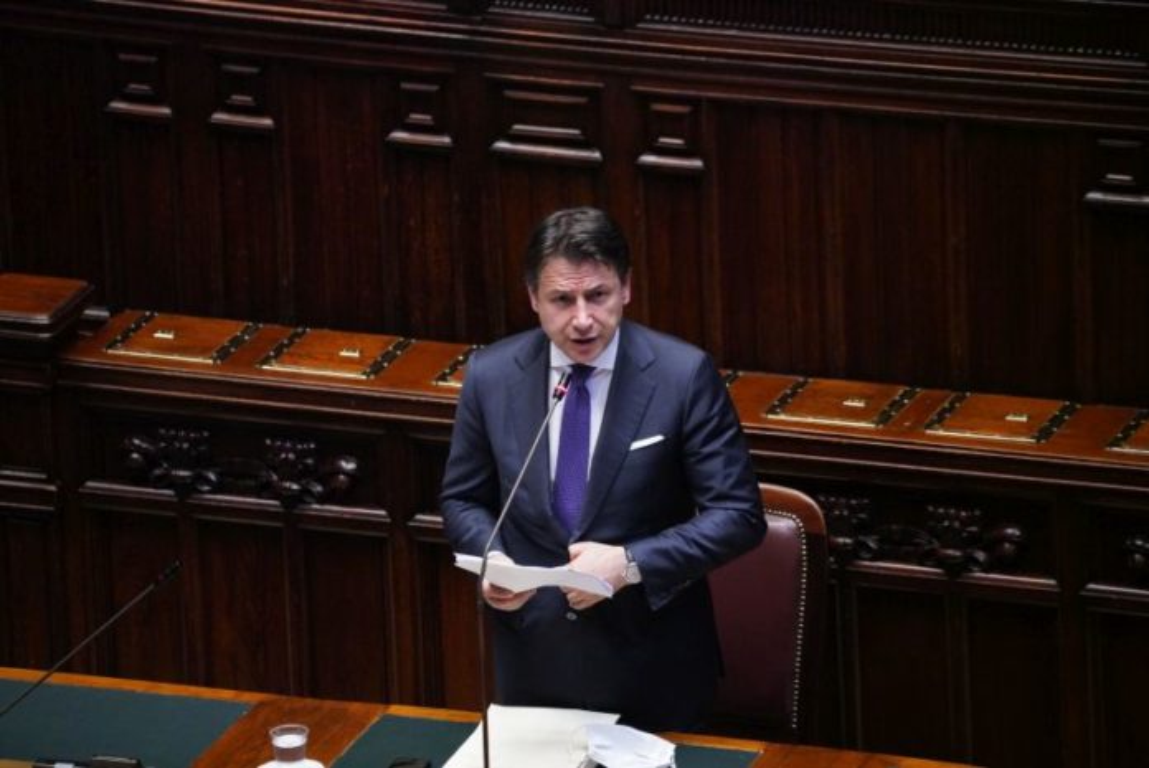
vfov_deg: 3.4
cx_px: 574
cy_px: 384
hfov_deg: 5.2
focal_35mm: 400
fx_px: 12774
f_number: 5.6
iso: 12800
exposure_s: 1/160
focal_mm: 400
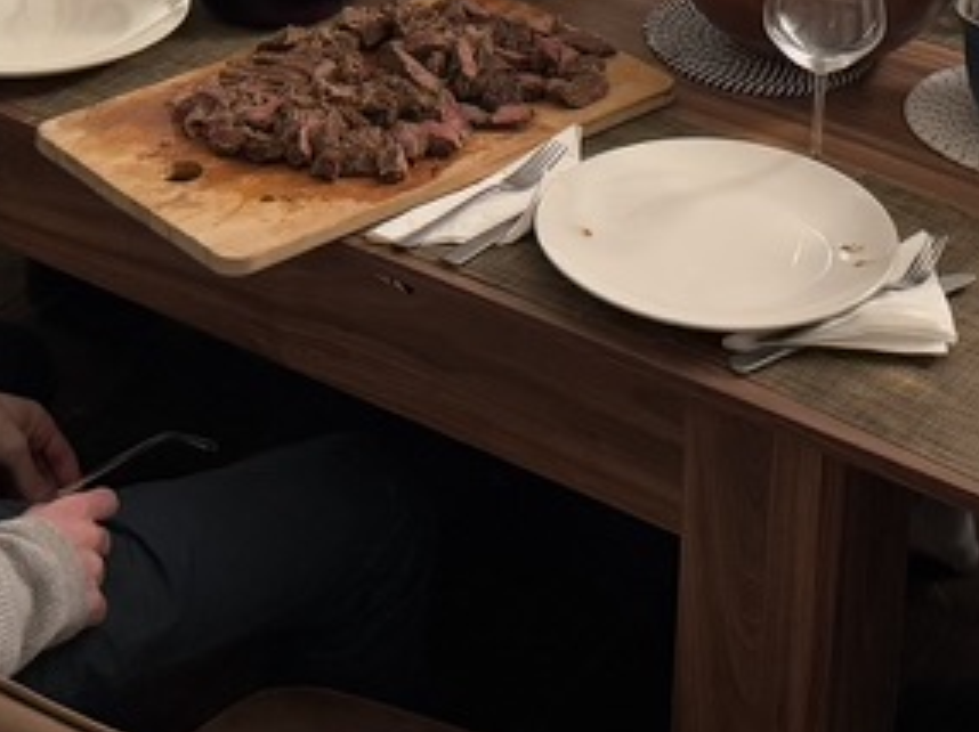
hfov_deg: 22.7
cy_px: -527
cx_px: 633
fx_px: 2430
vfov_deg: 15.2
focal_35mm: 86
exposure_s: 1/60
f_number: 1.78
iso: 400
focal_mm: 6.76
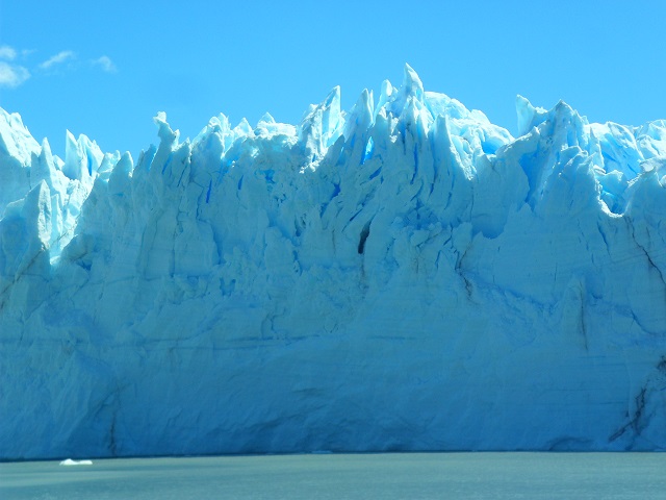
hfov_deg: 22.8
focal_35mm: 86
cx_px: 333
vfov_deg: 17.2
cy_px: 250
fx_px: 1655
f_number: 4.3
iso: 80
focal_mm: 15.4
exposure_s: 1/750
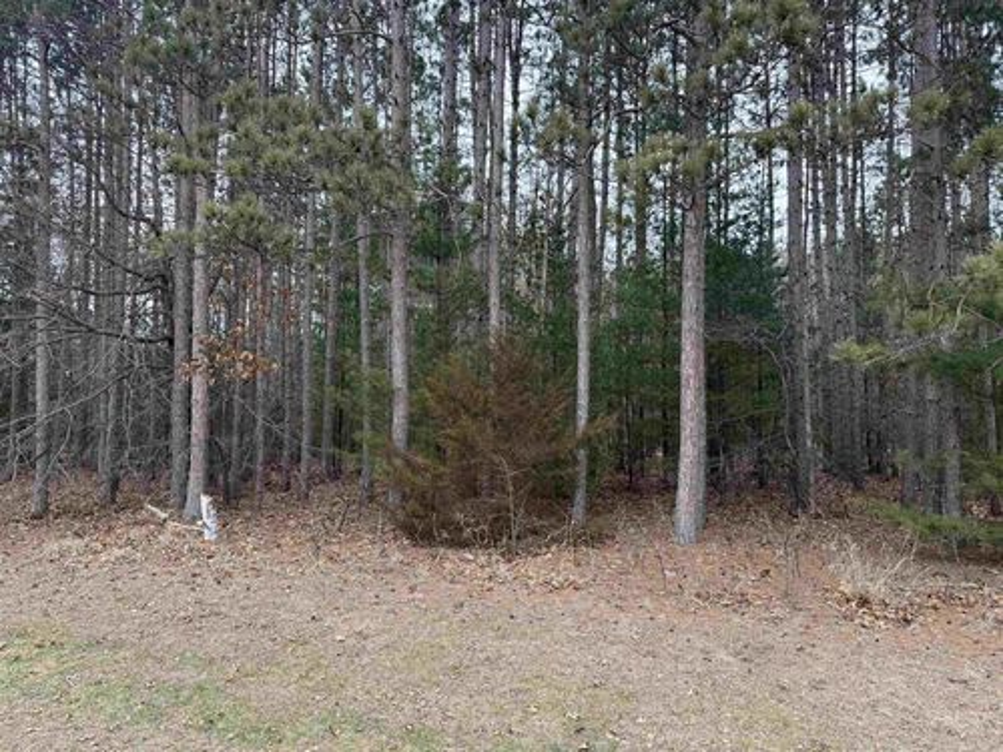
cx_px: 502
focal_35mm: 24
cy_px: 376
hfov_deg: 71.6
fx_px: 695
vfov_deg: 56.8
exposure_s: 1/488
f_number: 1.78
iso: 100
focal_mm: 6.76
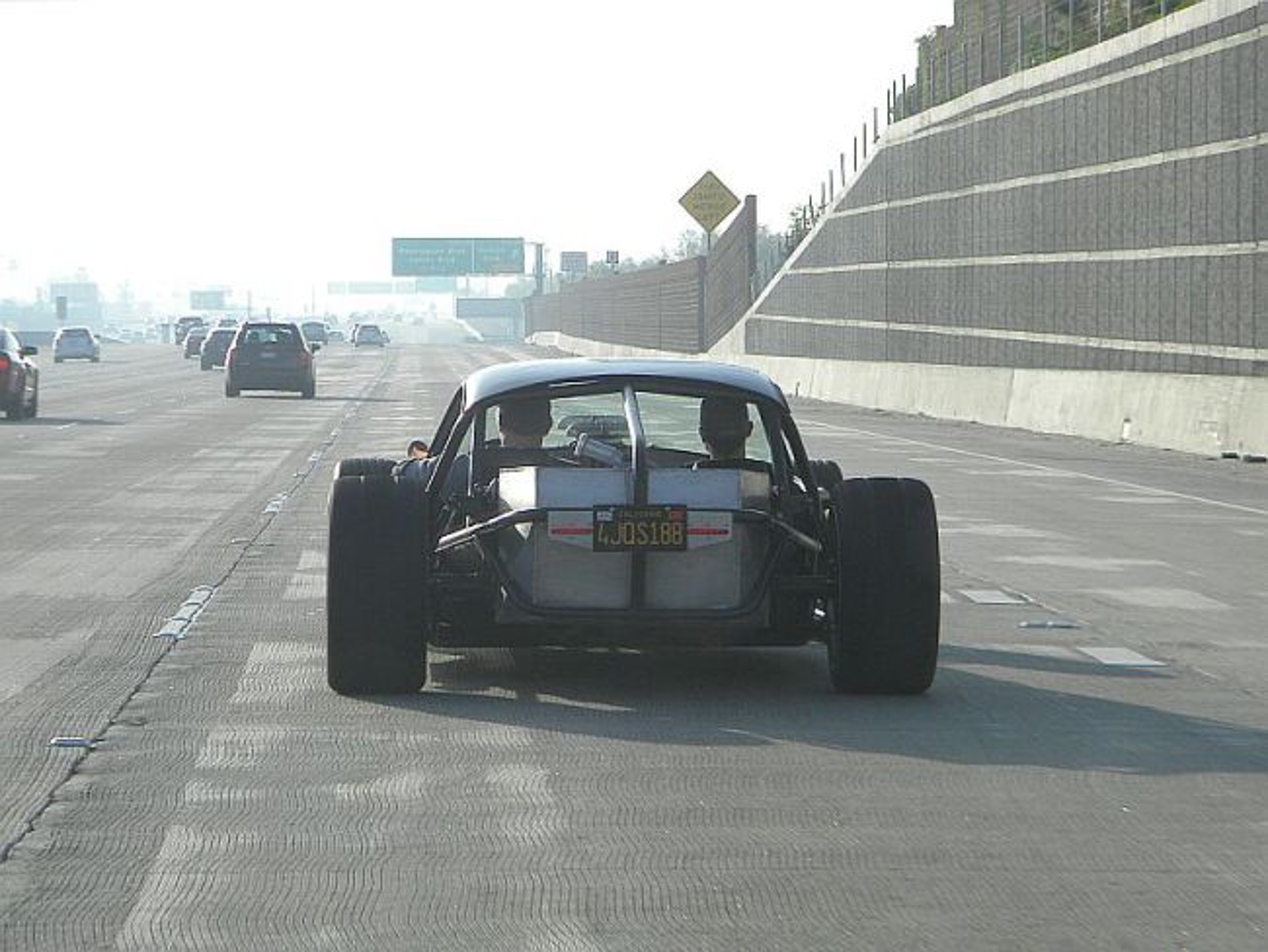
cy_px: 476
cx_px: 634
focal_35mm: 124
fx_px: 4544
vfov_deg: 12.0
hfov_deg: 15.9
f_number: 4.8
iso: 107
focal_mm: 22.5
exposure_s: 1/498
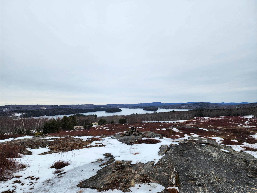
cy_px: 96
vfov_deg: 58.9
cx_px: 128
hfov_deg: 73.9
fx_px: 171
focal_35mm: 23
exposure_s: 1/526
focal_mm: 6.4
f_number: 1.8
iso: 12
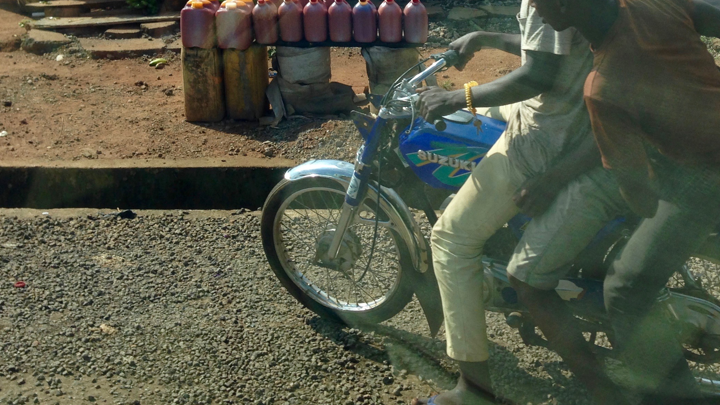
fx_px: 1069
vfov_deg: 20.7
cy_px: -2
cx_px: 403
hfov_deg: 37.2
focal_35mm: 56
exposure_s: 1/1153
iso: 50
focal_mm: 4.12
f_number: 2.4
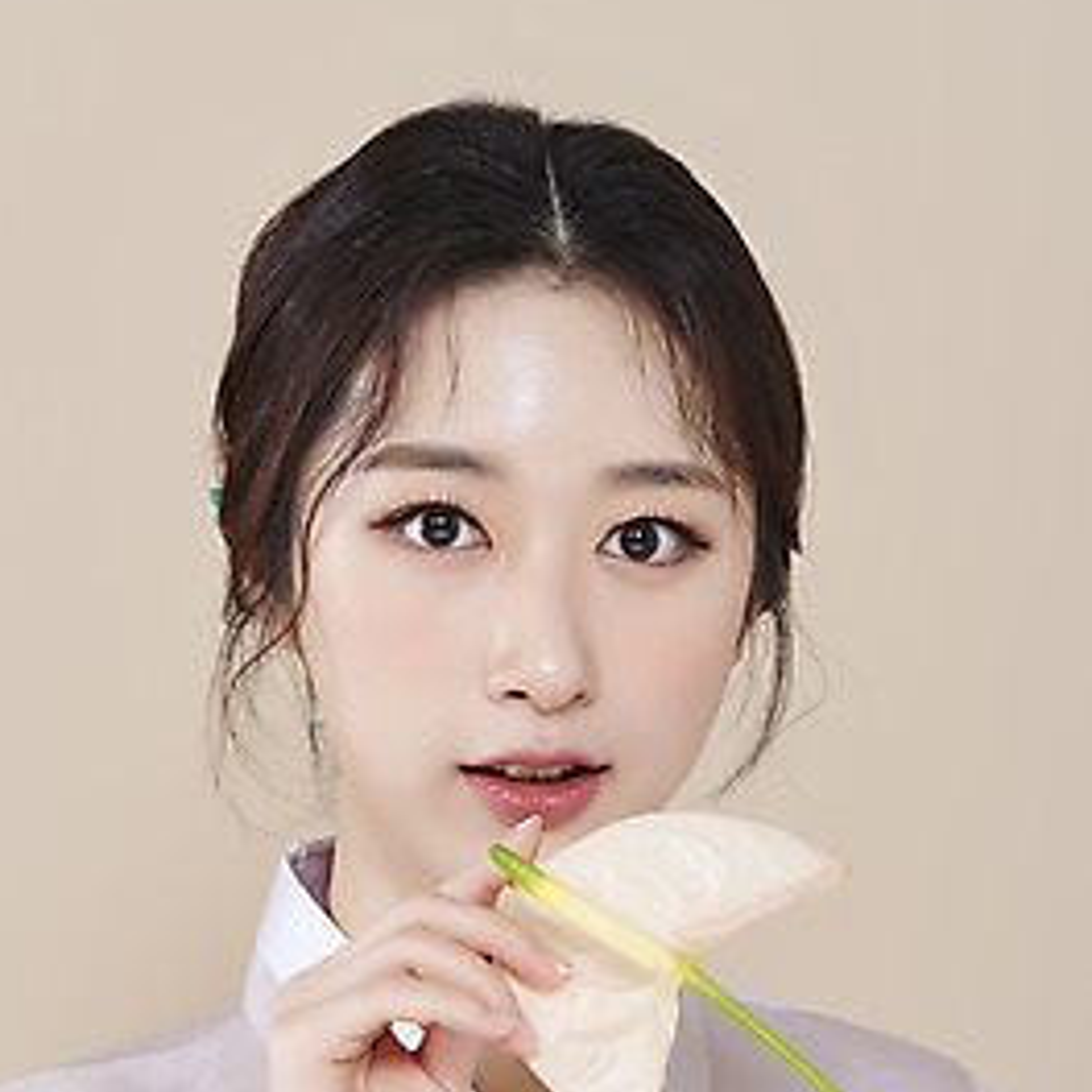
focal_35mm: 135
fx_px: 4818
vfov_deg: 12.9
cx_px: 544
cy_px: 765
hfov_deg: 12.9
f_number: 11
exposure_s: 1/125
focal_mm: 105
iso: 64
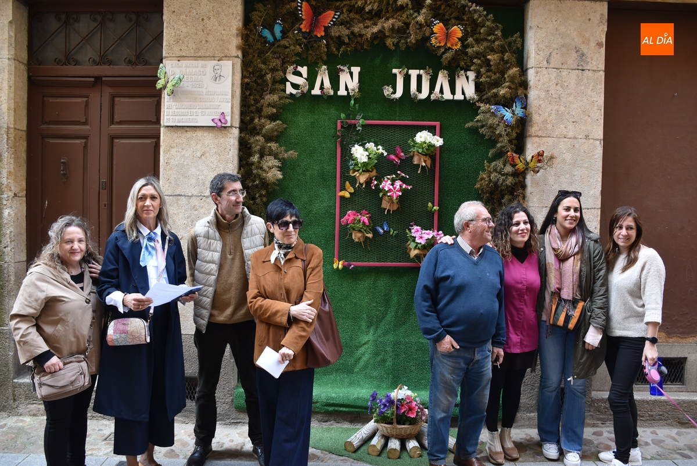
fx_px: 523
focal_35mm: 27
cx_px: 348
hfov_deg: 67.3
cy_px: 233
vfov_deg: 48.0
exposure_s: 1/60
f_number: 4
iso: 400
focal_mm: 18
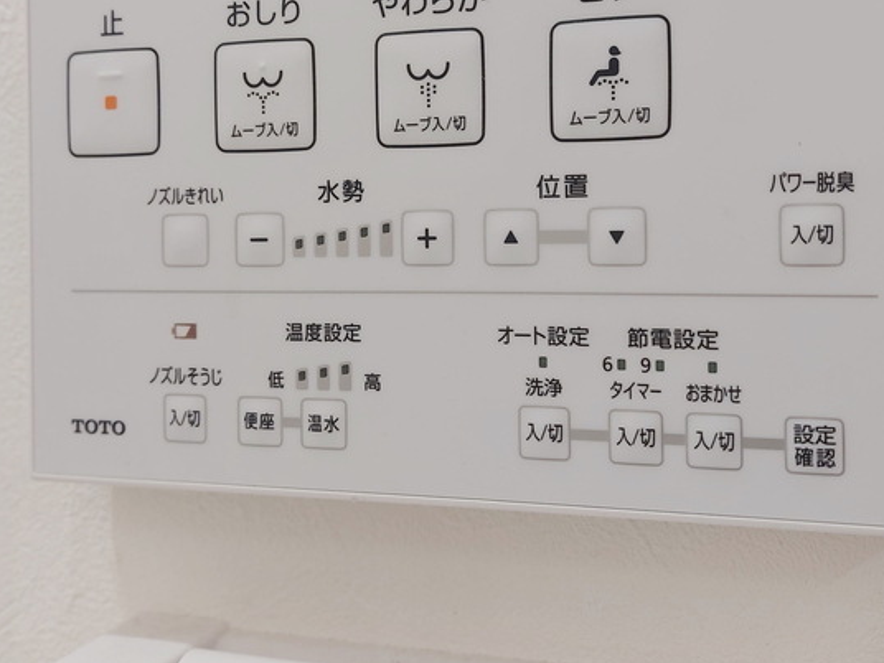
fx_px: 1098
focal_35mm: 43
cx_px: 487
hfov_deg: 43.8
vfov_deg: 33.4
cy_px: 234
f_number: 1.8
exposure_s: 1/24
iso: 40
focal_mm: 5.23
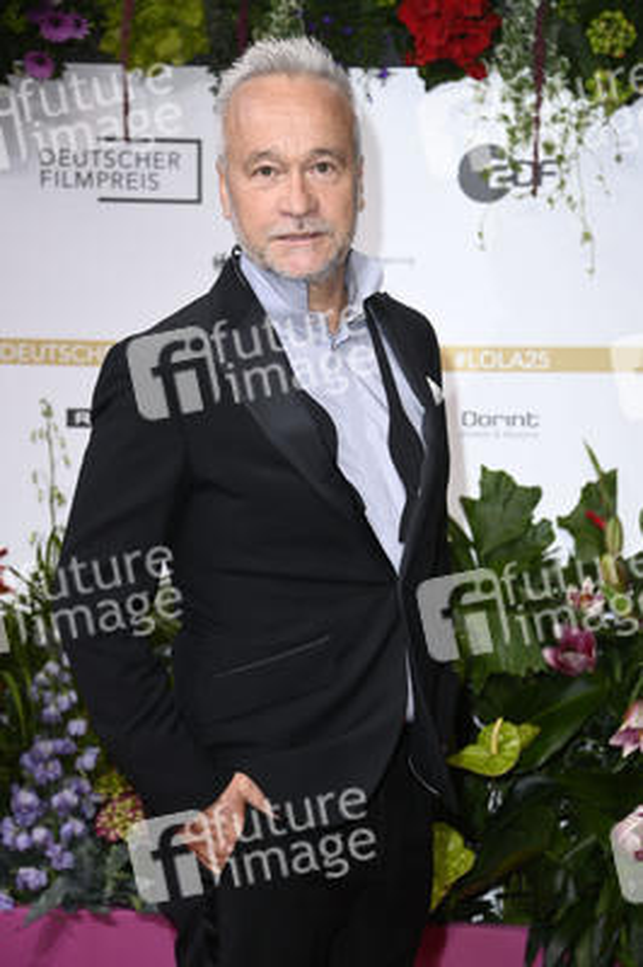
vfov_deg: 20.8
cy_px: 484
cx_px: 322
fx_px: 2630
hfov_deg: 13.9
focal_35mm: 98
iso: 500
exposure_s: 1/250
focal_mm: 98
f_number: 5.6
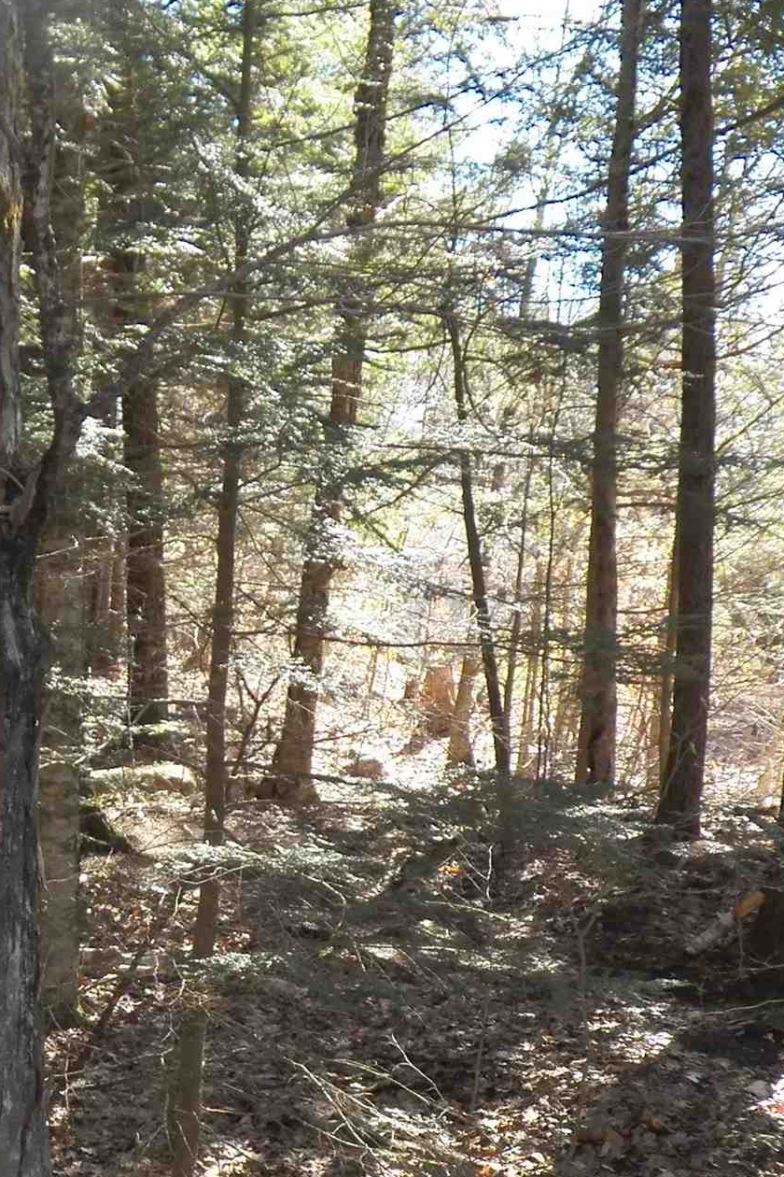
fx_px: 2319
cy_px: 952
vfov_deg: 27.8
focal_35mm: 71
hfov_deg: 18.9
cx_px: 108
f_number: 3.2
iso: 125
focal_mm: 4.9
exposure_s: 1/200
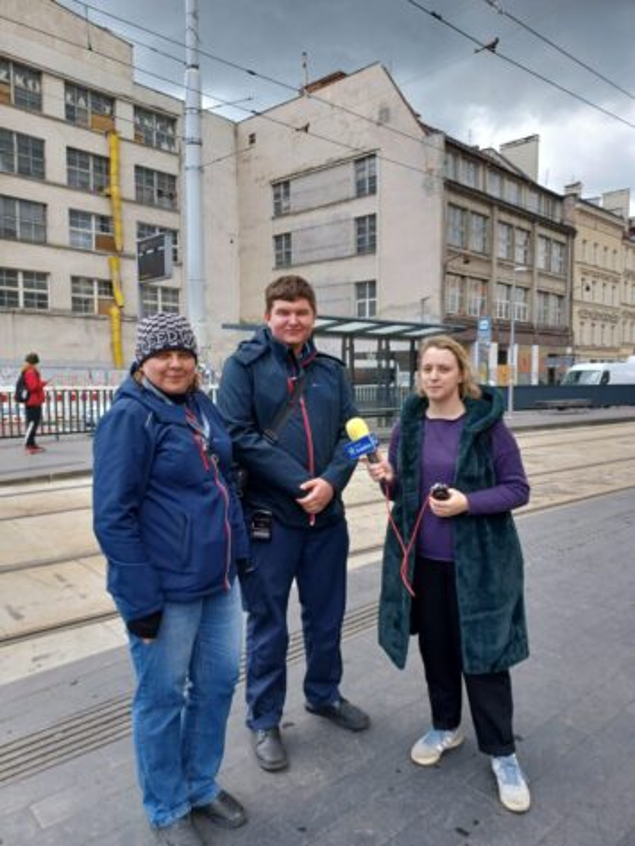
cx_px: 318
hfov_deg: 54.9
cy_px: 423
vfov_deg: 69.4
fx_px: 611
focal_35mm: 25
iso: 32
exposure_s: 1/108
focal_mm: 4.6
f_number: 1.8
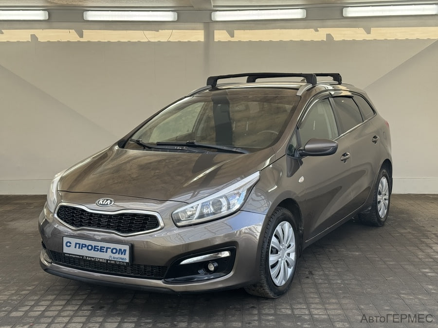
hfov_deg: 39.7
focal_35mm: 48
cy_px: 164
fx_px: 607
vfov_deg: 30.3
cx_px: 219
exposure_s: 1/457
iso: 64
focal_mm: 6.76
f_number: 1.78
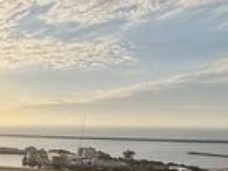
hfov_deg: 28.3
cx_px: -112
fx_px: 297
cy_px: 188
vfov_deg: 29.2
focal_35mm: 45
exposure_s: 1/6173
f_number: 2.2
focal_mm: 2.22
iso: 50
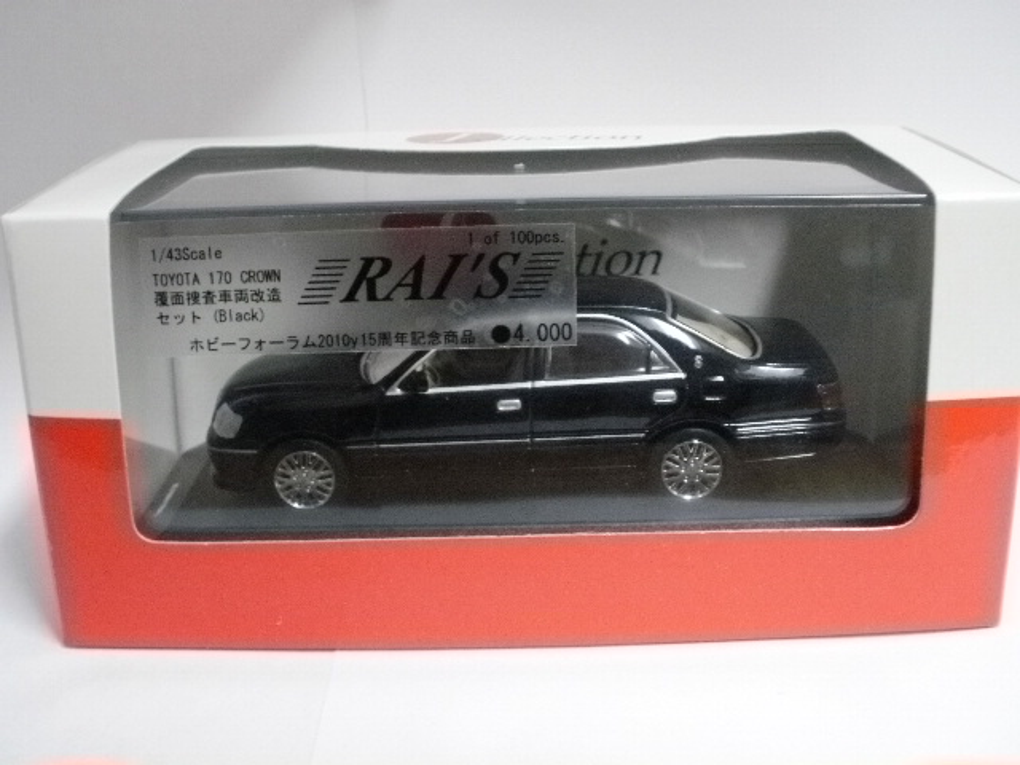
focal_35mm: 44
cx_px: 510
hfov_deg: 42.9
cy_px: 382
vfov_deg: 32.9
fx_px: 1297
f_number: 4
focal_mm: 7.7
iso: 500
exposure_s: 1/15
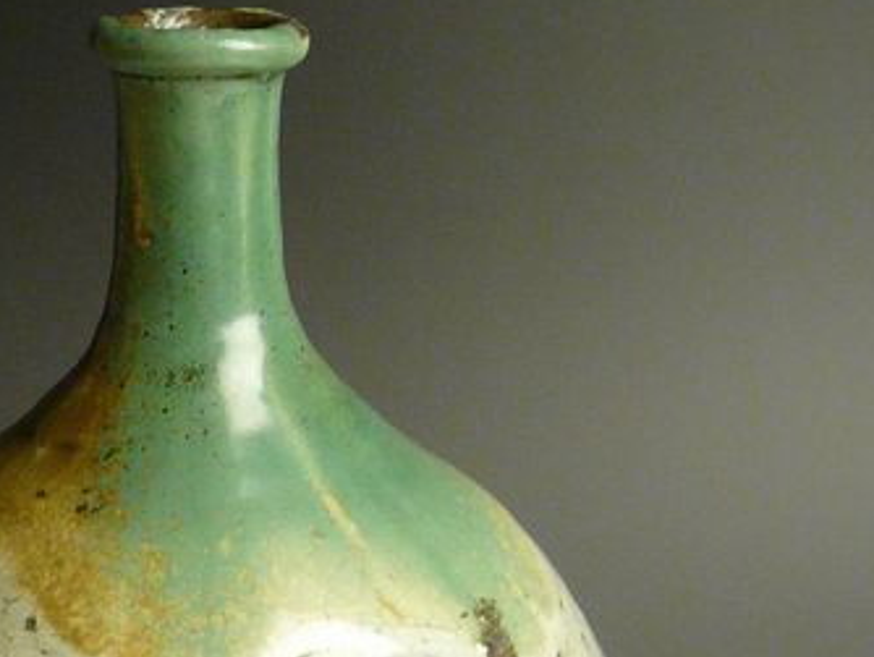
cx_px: 243
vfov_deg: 13.3
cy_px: 619
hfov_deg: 17.8
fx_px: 2779
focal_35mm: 110
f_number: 2.8
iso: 200
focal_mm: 5
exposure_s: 1/30
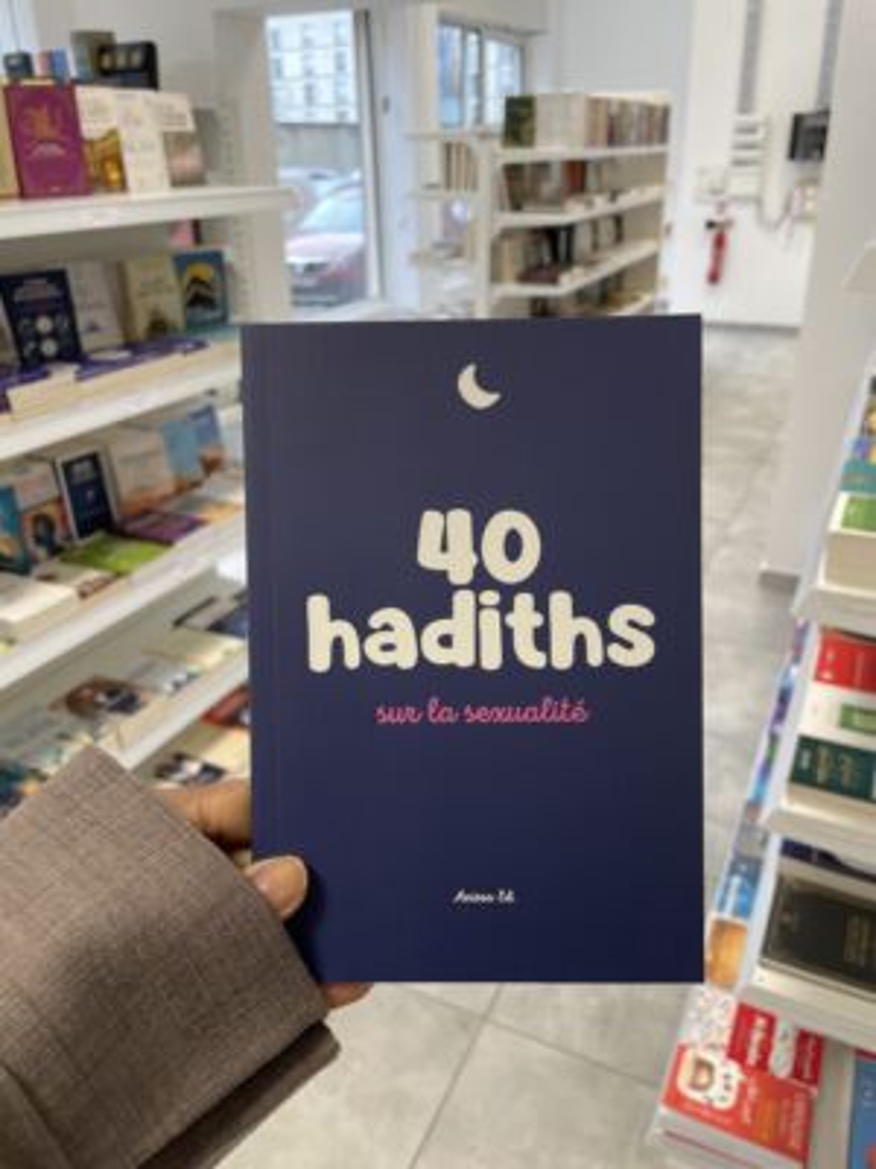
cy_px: 584
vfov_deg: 67.3
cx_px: 438
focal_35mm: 26
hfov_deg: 53.1
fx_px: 877
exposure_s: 1/100
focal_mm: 4.2
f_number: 1.6
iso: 125
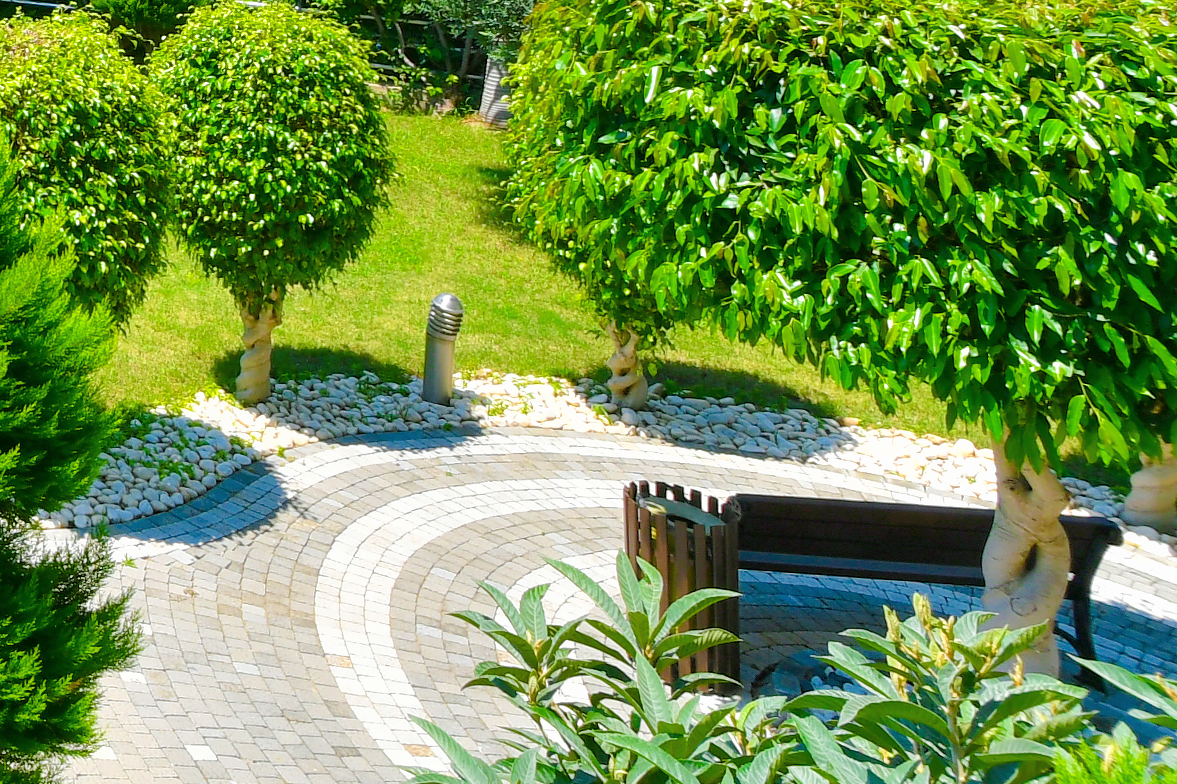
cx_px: -672
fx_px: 1569
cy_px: -402
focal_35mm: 48
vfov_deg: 22.7
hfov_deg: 26.5
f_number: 8
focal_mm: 10
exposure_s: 1/200
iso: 100
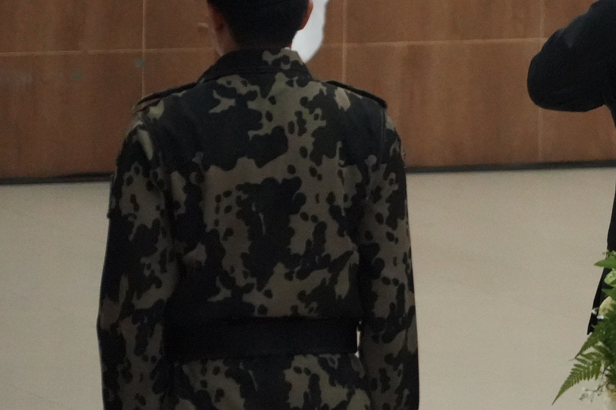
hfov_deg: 3.6
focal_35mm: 577
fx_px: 9872
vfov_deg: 2.4
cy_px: 8
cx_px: 717
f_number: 6.3
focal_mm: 212
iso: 12800
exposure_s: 1/100
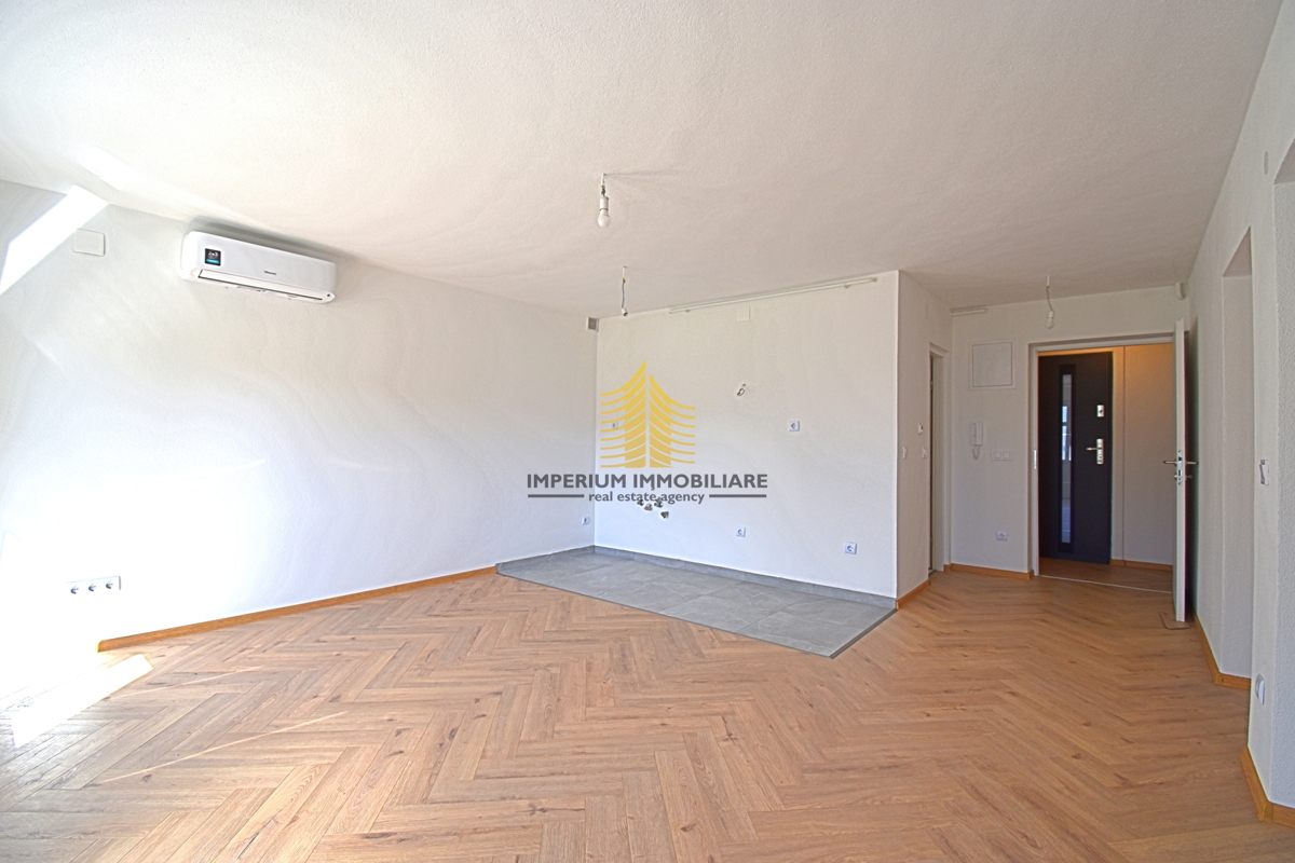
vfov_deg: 77.3
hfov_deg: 100.4
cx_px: 648
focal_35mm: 15
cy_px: 432
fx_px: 540
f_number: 4.5
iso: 100
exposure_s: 1/80
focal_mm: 10
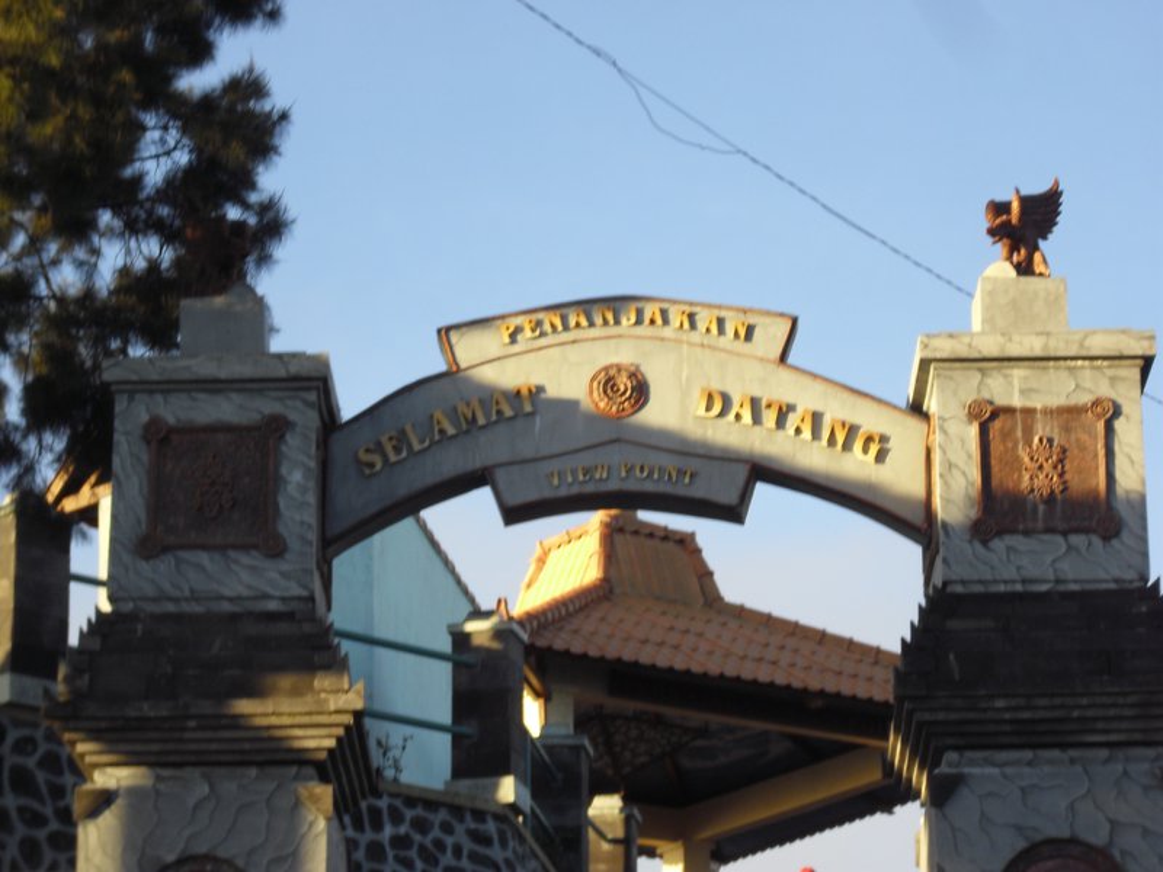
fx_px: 3796
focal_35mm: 113
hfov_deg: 17.4
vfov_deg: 13.1
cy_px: 436
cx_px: 582
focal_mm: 18.6
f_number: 5.2
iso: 100
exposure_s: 1/100
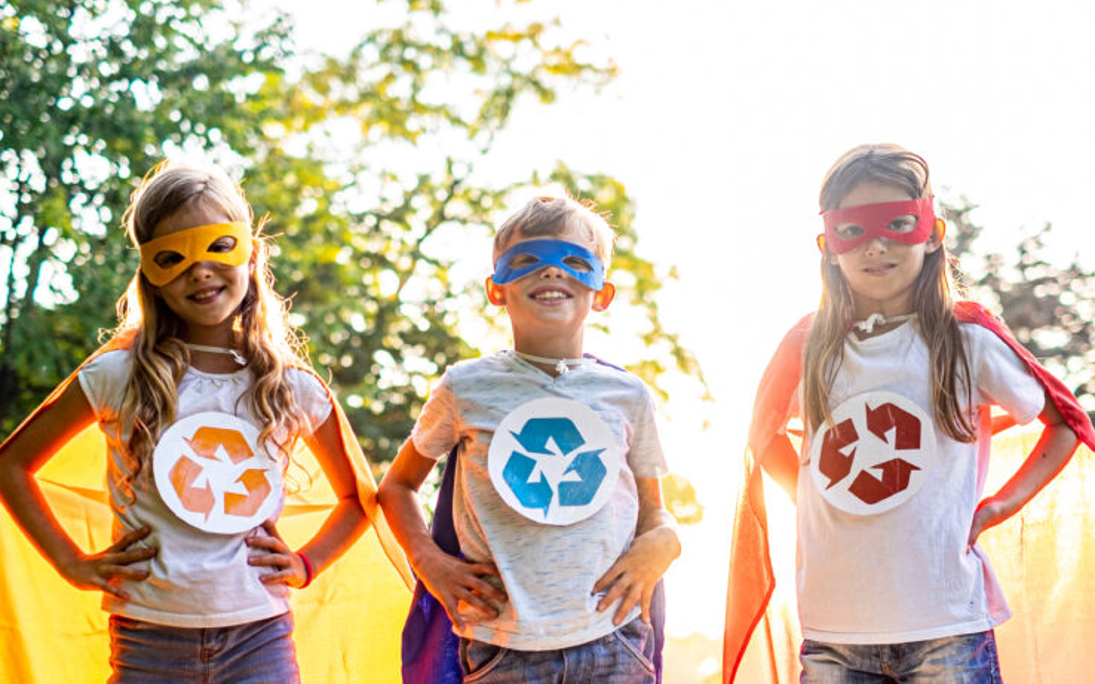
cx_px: 548
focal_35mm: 75
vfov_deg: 17.3
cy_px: 455
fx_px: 2238
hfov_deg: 27.5
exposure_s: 1/400
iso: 200
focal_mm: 35
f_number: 2
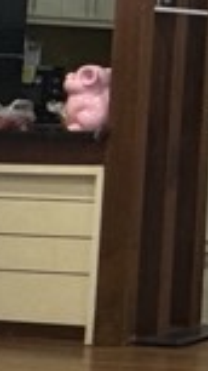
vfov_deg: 20.3
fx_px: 1001
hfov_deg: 8.1
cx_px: 796
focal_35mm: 102
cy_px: -2
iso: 200
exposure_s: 1/50
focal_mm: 2.22
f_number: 2.2
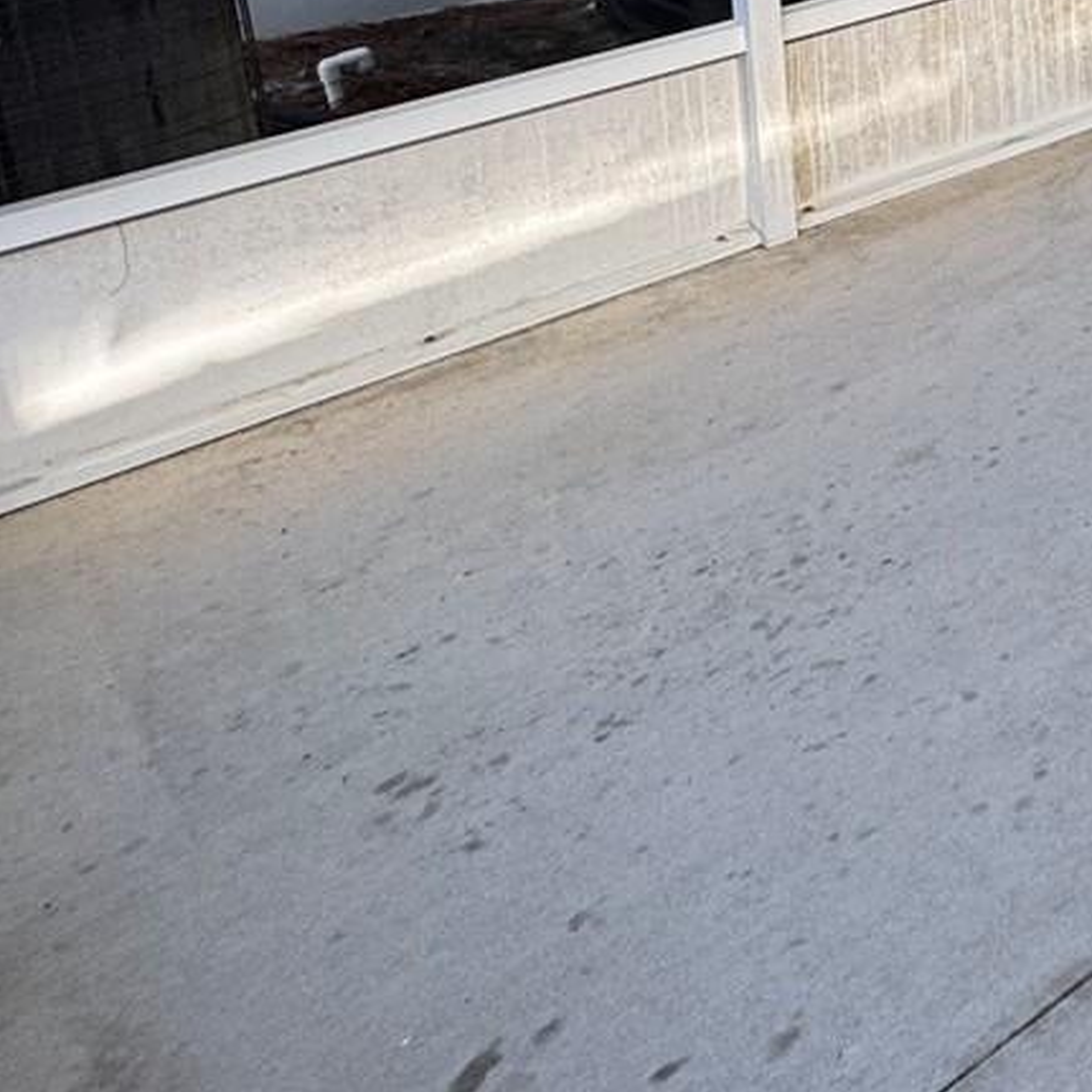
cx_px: 1948
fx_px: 1642
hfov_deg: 22.3
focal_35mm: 46
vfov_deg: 29.3
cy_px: -345
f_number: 2.2
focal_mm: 2.22
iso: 40
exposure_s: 1/112
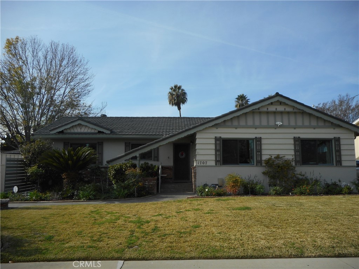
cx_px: 180
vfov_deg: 54.9
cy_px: 134
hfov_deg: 69.4
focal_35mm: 25
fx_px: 259
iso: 80
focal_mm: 4.5
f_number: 3.7
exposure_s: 1/800
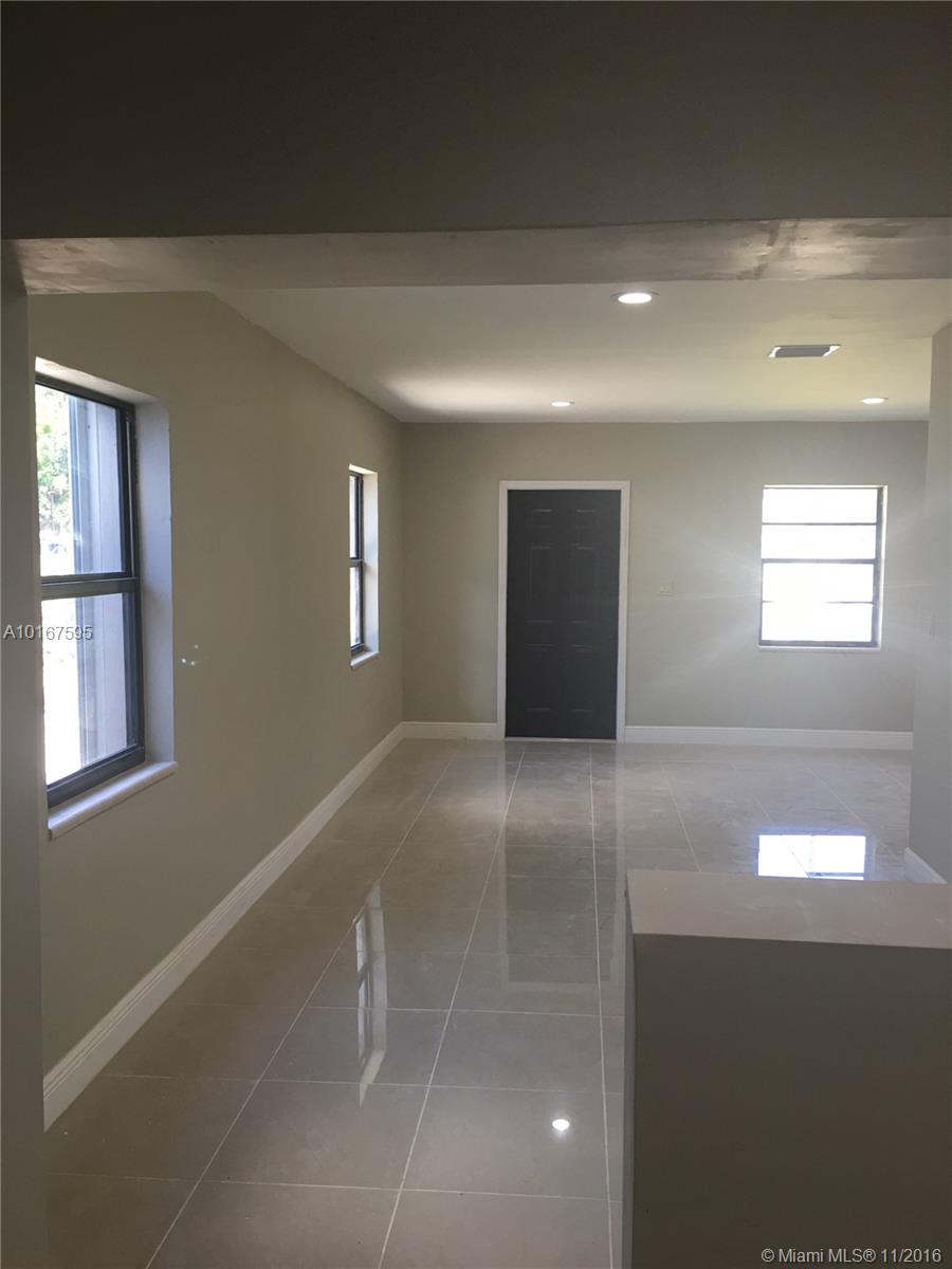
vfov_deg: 61.7
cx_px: 476
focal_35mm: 29
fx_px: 1063
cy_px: 634
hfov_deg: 48.2
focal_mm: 4.15
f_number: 2.2
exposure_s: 1/15
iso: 25
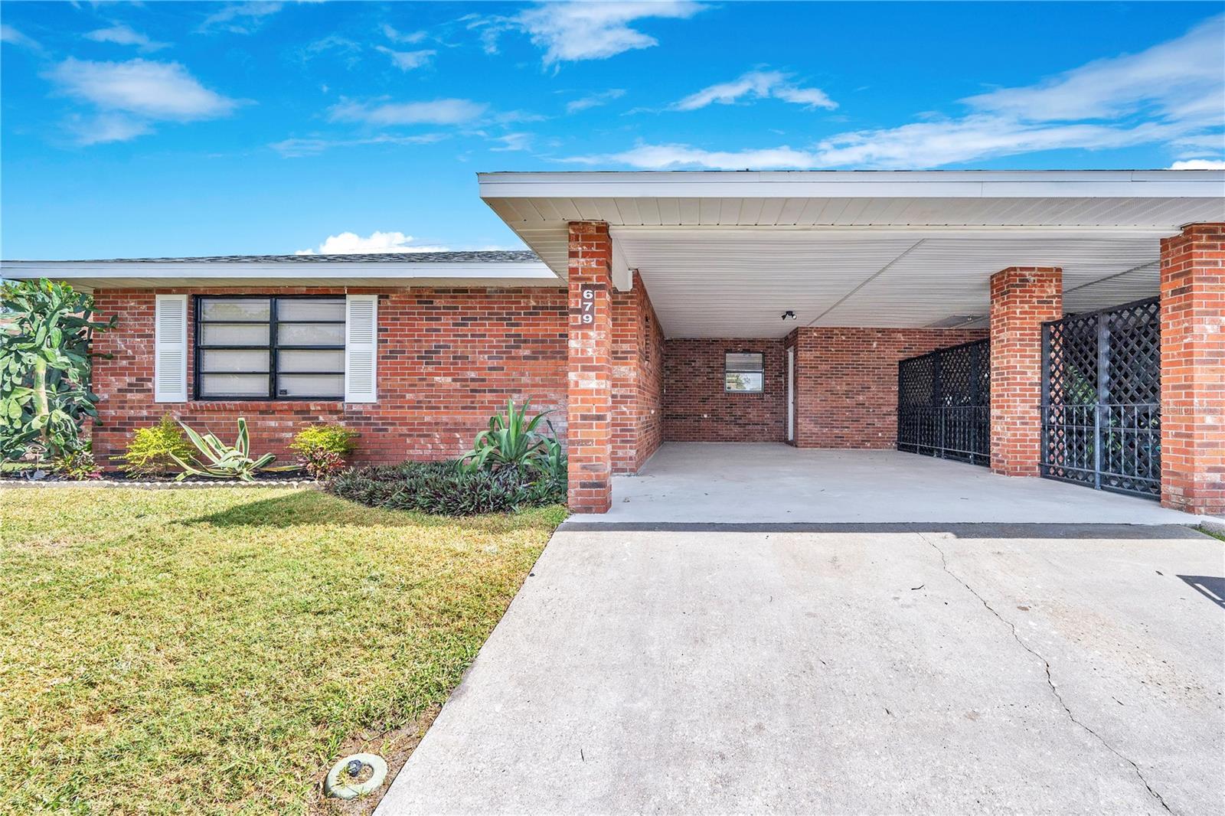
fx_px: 476
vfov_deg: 81.2
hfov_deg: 104.3
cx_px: 612
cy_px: 408
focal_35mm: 14
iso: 320
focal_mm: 14
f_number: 6.3
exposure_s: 1/1250
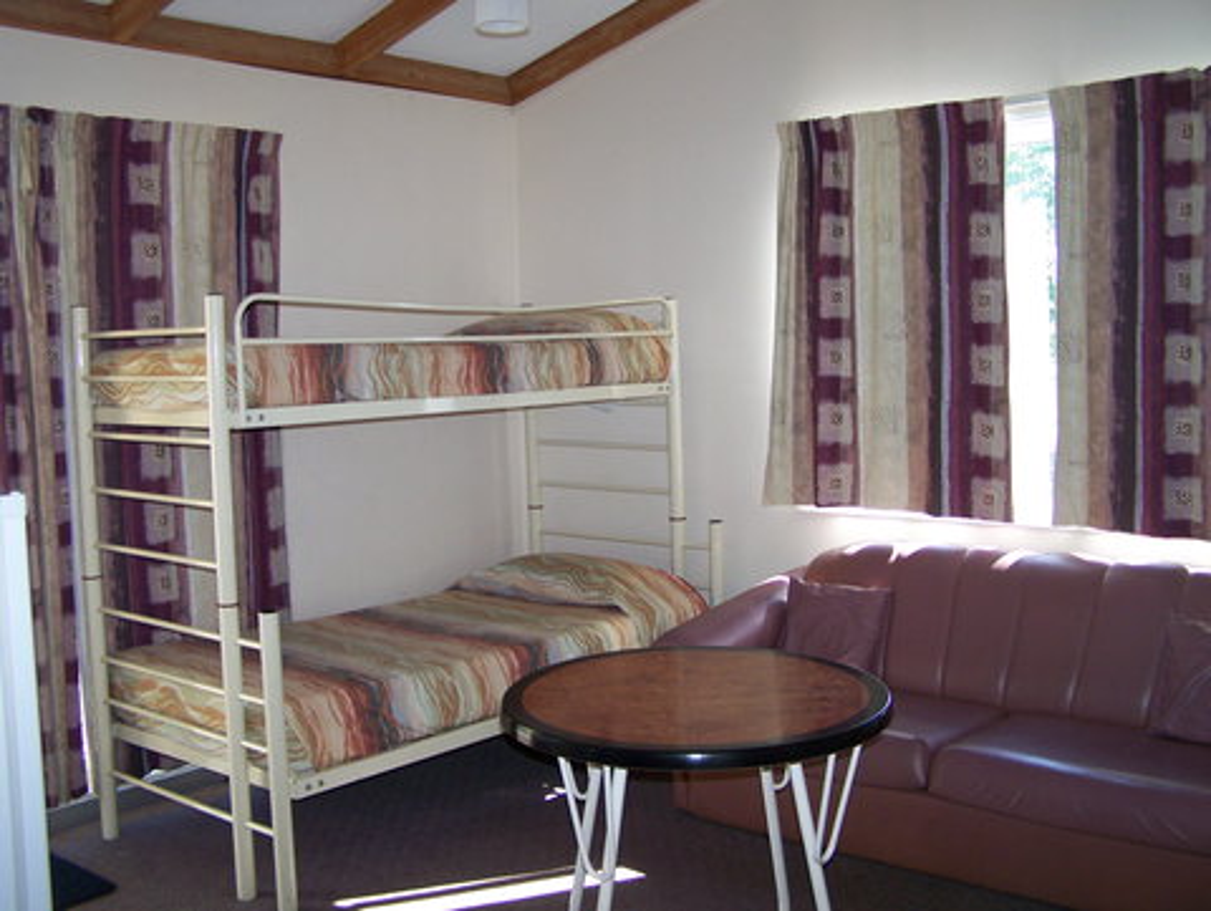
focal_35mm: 38
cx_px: 606
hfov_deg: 48.9
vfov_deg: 37.8
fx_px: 1331
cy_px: 456
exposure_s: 1/60
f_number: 2.8
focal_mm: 6.3
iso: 160
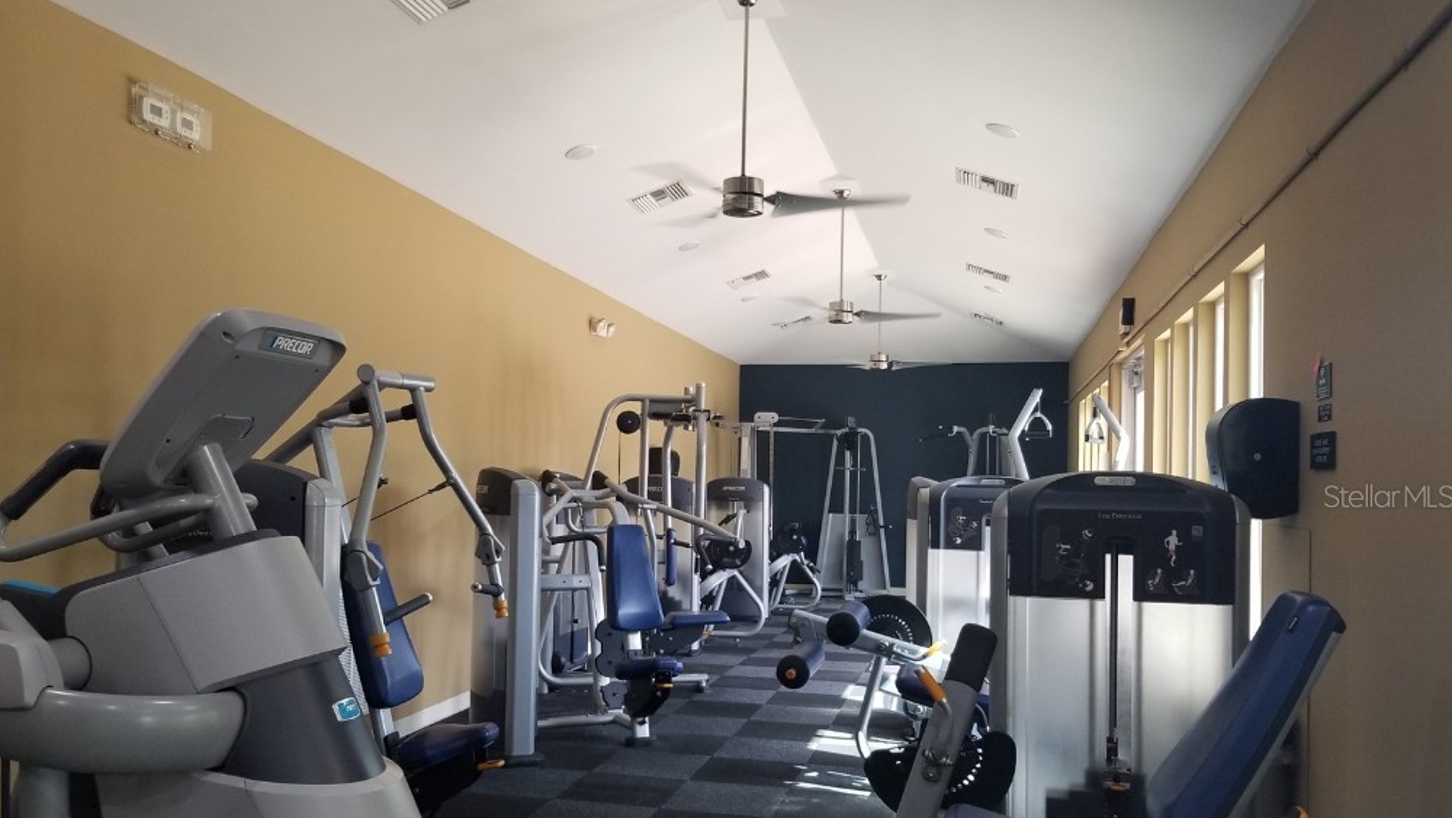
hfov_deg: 66.1
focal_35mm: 29
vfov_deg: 40.0
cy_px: 495
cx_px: 717
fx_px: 1117
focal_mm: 4.25
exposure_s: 1/60
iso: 160
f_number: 1.7
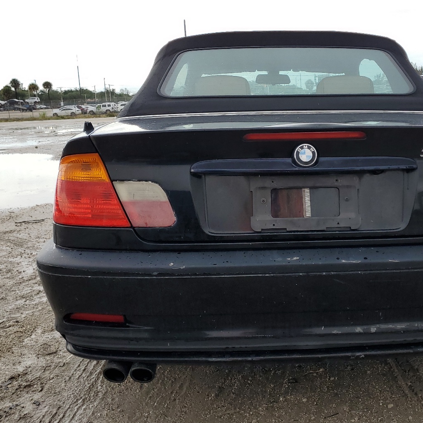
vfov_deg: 46.0
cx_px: 291
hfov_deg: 45.2
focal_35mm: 36
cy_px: 193
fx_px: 498
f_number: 1.5
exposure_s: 1/1000
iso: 50
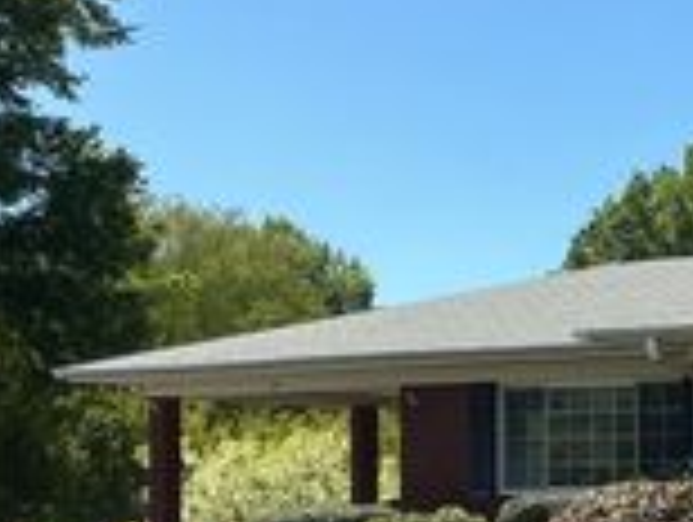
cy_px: 497
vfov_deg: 15.5
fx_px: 1885
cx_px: 1112
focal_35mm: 94
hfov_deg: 18.0
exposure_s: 1/1412
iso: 25
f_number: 1.8
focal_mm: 3
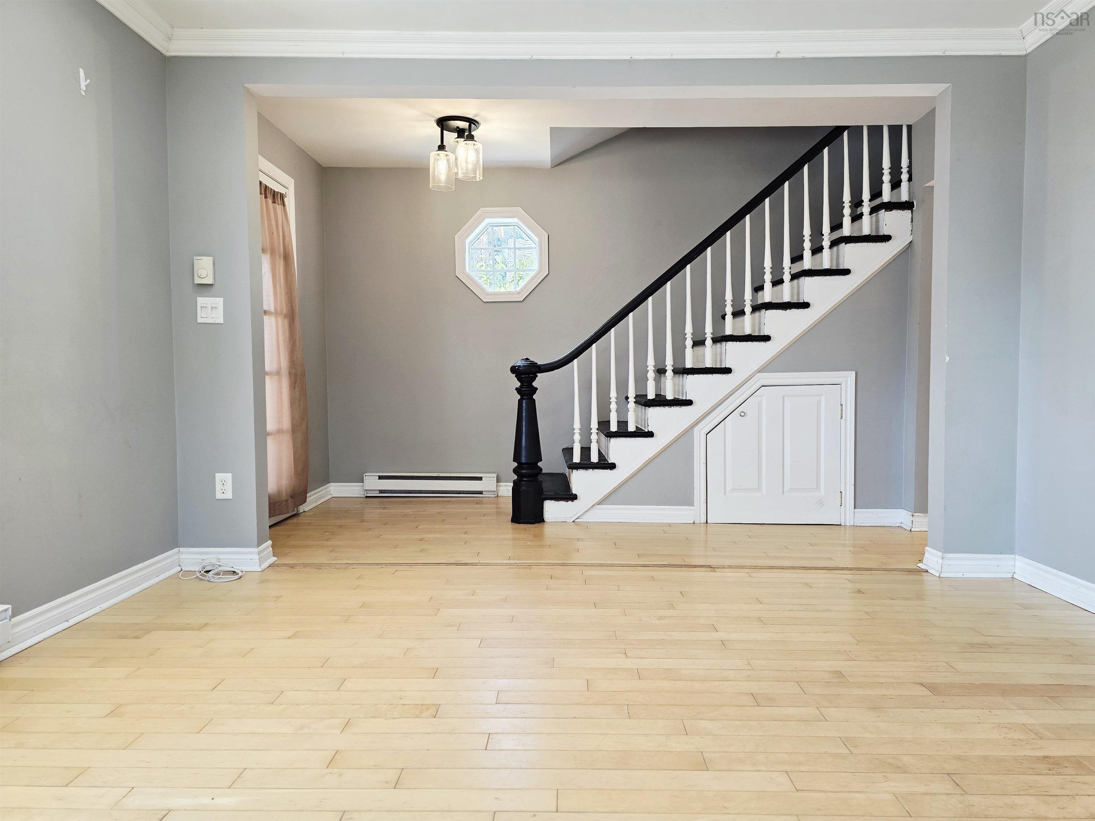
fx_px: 728
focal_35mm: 23
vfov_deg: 58.9
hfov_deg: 73.9
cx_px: 548
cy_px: 410
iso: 125
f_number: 1.7
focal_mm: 6.3
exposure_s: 1/120
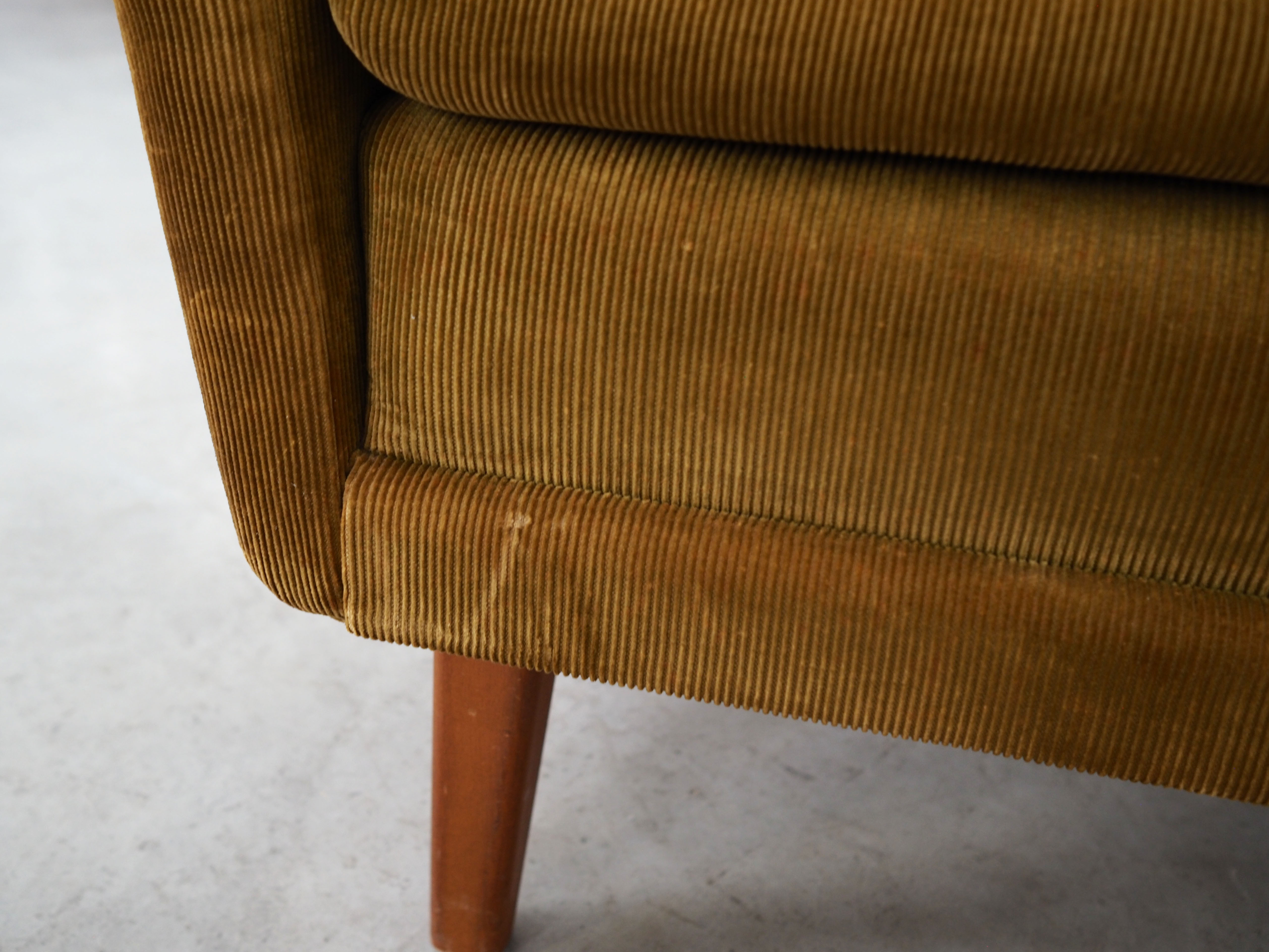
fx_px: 1246
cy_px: 476
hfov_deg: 54.0
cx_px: 634
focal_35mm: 34
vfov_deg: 41.8
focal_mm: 17
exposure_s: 1/30
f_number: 2.8
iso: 320
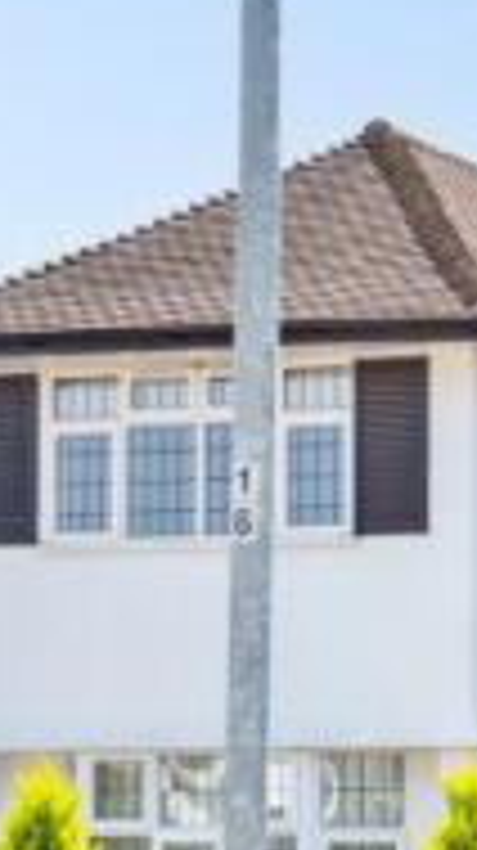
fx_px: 2862
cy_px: 776
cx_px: 1303
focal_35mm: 127
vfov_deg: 16.7
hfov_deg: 8.4
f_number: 5.6
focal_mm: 35
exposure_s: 1/800
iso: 640
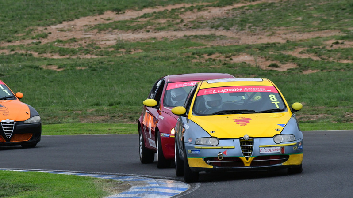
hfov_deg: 3.6
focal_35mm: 599
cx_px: 176
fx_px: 5607
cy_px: 97
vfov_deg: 2.0
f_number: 10
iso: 2000
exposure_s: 1/640
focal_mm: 380
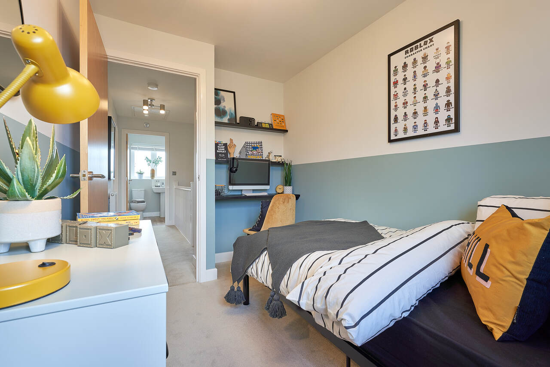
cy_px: 184
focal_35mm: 16
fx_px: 249
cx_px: 275
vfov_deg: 72.8
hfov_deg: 95.7
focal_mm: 16.3
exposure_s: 1/3
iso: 100
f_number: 10
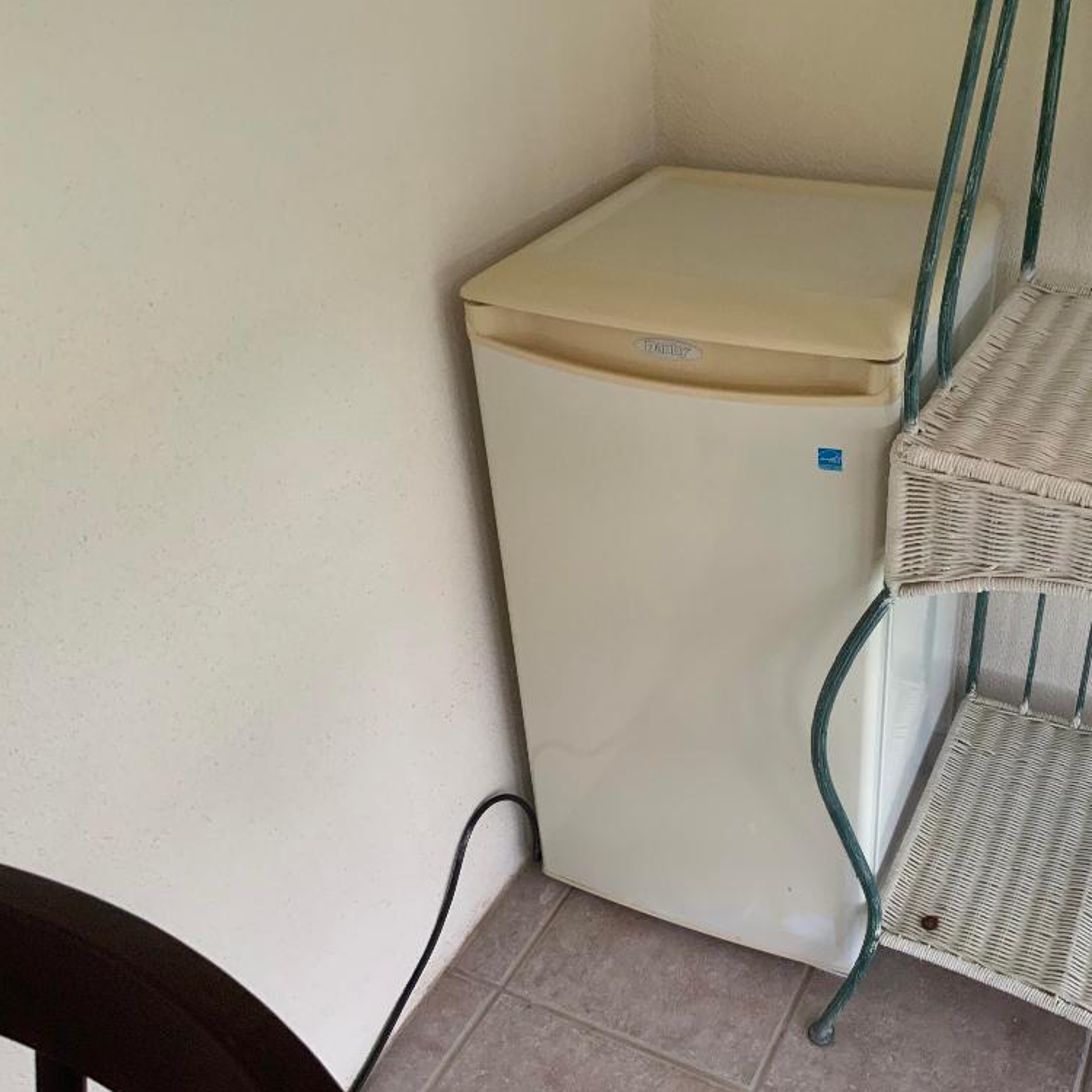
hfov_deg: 46.5
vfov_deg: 47.2
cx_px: 719
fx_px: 1249
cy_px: 537
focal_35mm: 35
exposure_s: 1/60
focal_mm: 3
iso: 80
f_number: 1.8
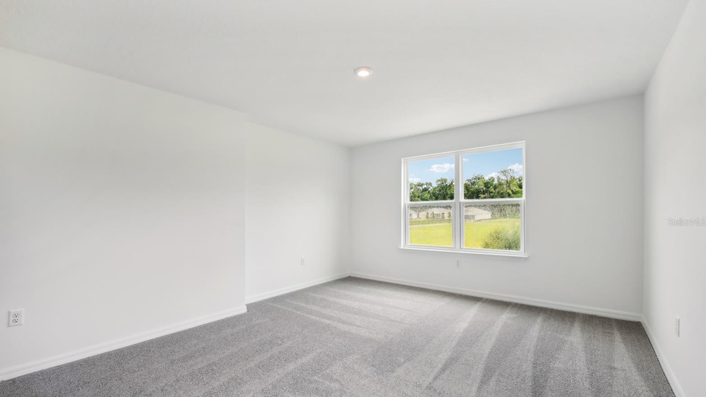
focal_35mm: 15
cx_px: 347
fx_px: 281
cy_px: 222
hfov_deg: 103.0
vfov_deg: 70.3
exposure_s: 1/200
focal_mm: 14
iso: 400
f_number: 8
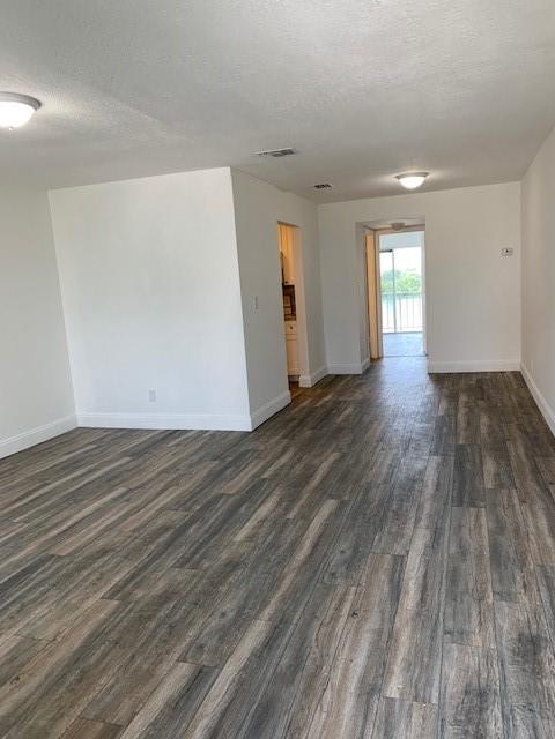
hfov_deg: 53.1
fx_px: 556
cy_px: 370
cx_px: 278
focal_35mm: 26
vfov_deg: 67.3
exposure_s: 1/120
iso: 50
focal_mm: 4.25
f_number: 1.8
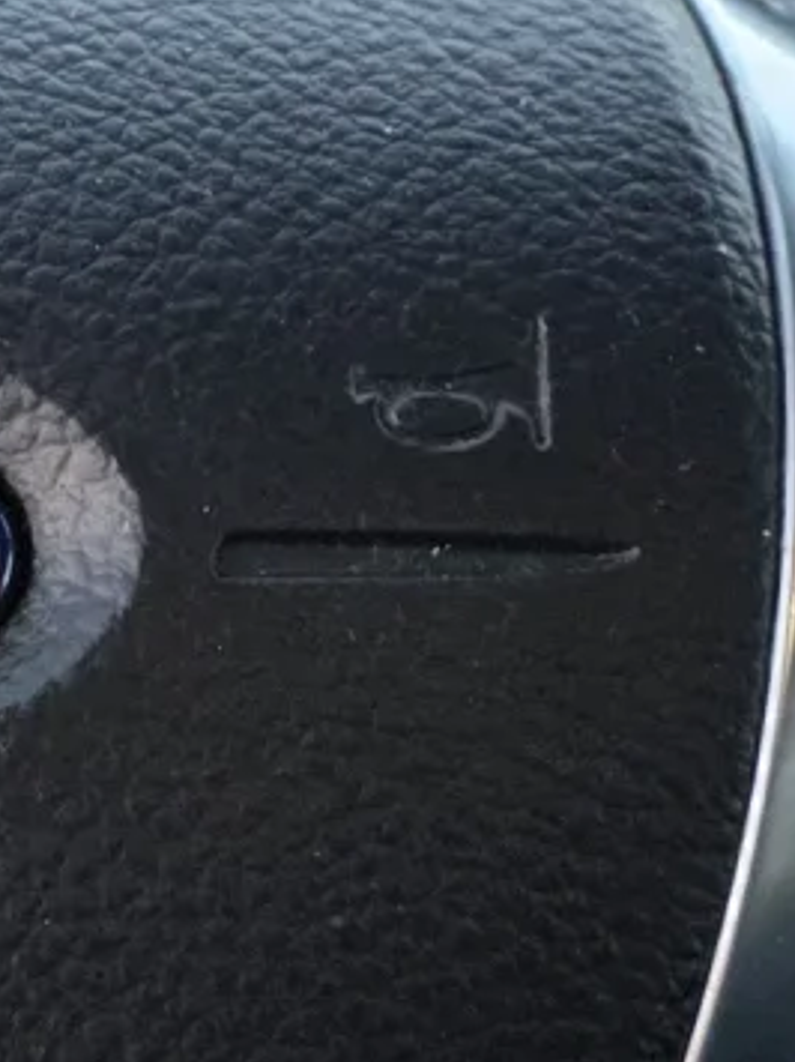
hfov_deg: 8.7
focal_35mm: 166
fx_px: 5086
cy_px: 0
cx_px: -409
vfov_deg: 11.8
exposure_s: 1/180
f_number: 1.7
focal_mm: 6.3
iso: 40
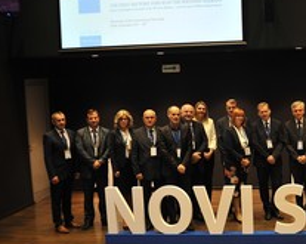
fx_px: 561
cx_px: 287
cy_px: 124
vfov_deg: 24.5
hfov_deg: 29.1
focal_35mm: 62
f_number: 4
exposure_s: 1/60
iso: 1000
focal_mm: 35
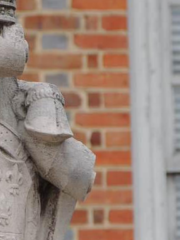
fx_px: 10060
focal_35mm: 1451
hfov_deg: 1.0
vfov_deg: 1.4
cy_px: 128
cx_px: -58
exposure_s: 1/250
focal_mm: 77.5
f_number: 4.9
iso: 110
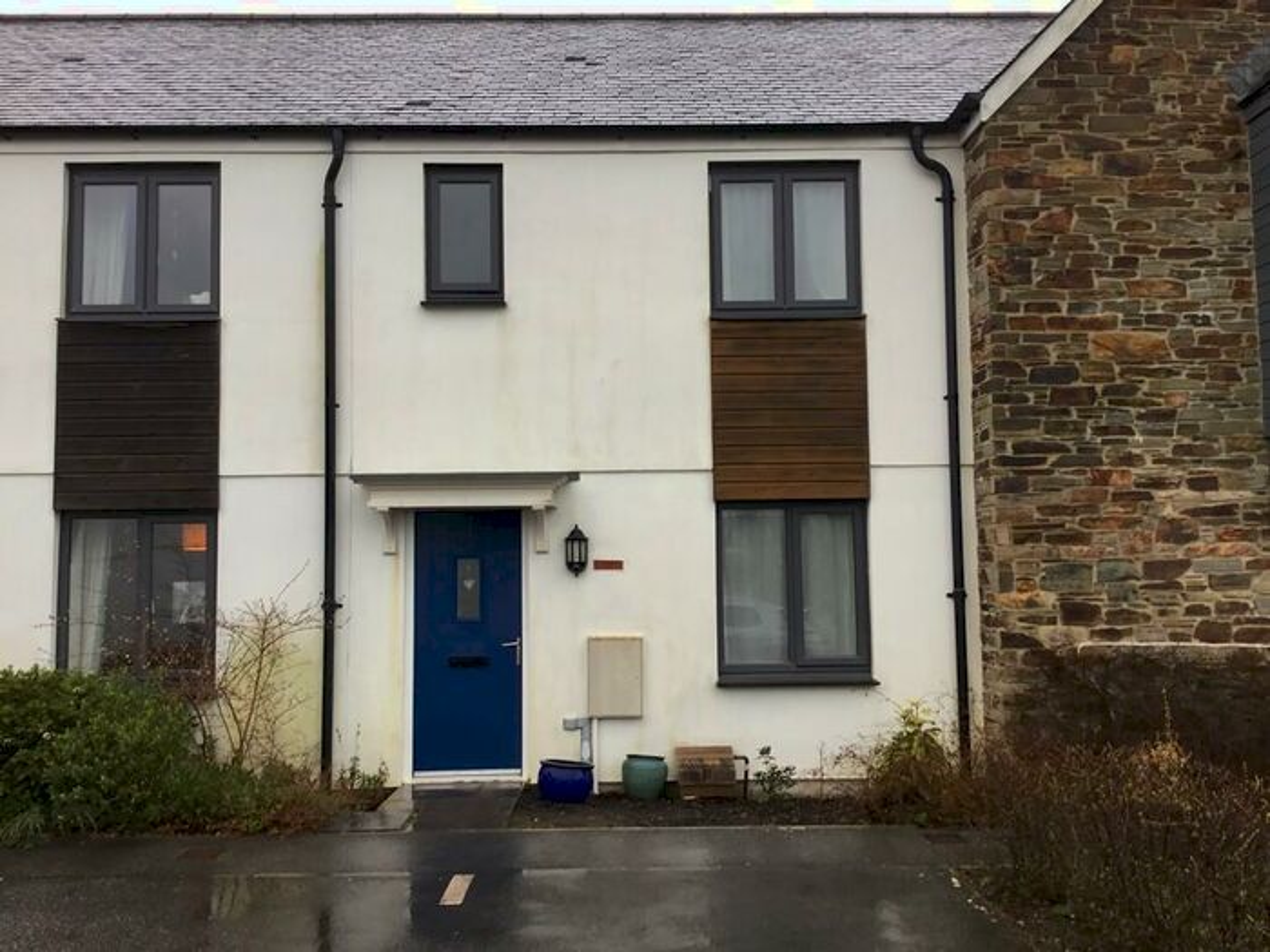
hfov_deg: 58.4
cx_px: 635
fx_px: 1137
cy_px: 476
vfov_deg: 45.4
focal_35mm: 31
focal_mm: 3.3
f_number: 2.4
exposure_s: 1/50
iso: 32
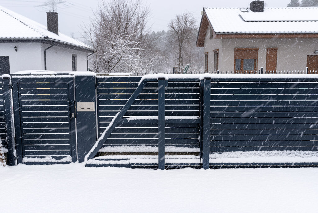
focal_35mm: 35
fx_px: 309
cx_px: 159
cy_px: 106
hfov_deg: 54.4
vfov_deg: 37.9
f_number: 6.3
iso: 125
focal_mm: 35
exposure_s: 1/125
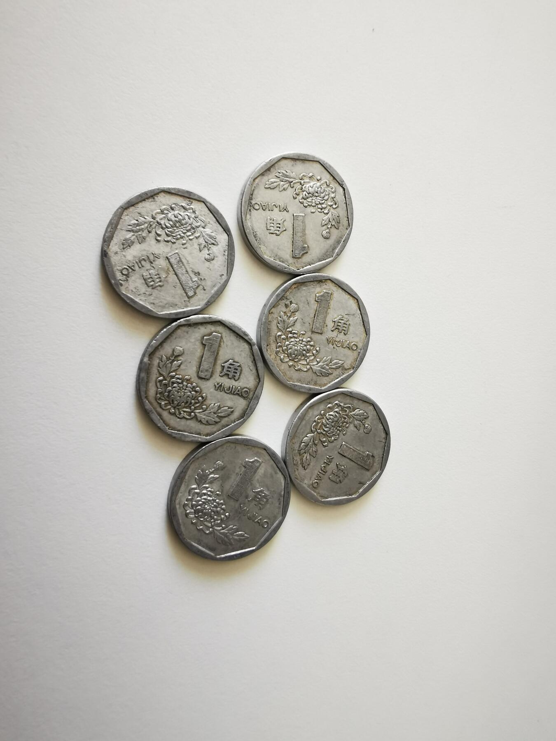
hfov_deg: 53.1
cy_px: 370
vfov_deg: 67.3
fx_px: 557
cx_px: 278
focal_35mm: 26
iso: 160
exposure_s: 1/50
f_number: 2.2
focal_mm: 2.35
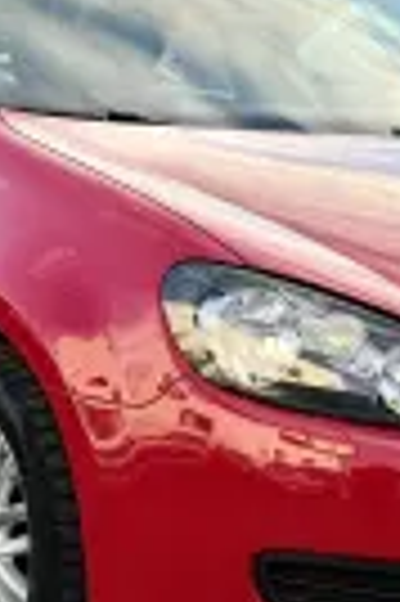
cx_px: 225
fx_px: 2239
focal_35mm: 134
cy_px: 332
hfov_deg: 10.2
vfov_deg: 15.3
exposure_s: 1/639
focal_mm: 6.76
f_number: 1.78
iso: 64
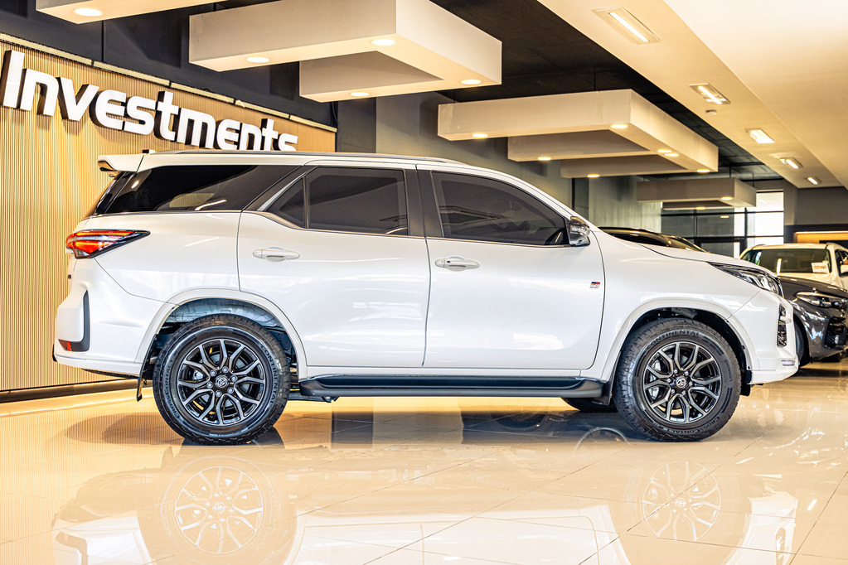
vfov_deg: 31.2
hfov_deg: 45.4
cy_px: 282
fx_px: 1013
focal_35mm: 43
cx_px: 424
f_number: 3.5
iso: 1000
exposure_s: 1/160
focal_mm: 43
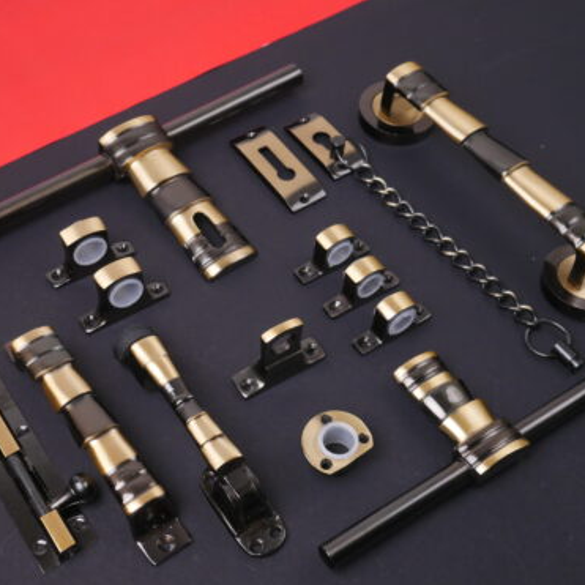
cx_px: 263
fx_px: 956
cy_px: 294
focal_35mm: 50
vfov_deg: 34.0
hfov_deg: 34.0
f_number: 7.1
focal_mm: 21
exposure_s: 1/30
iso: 1000
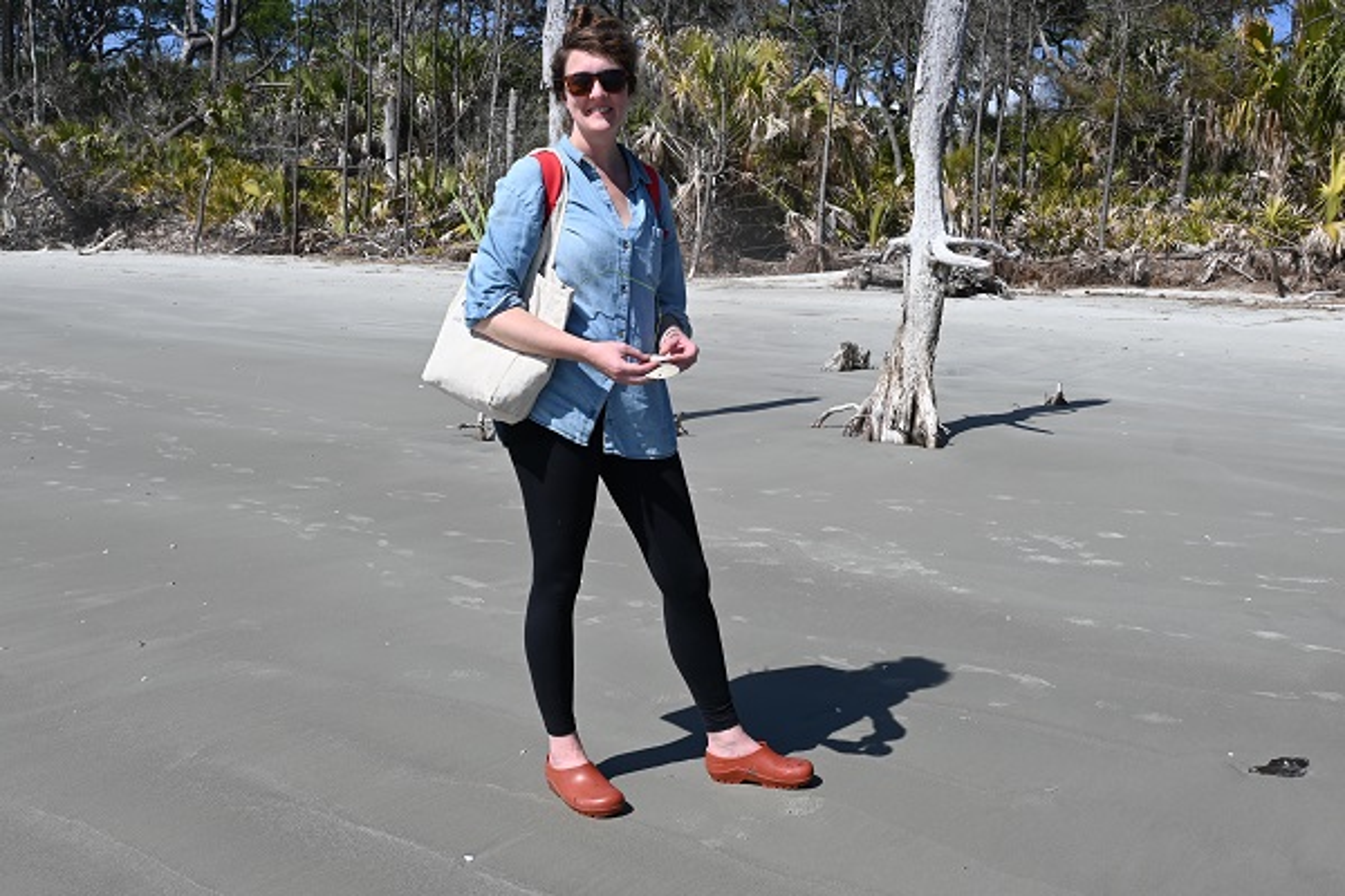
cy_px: 448
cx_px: 672
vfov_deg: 36.9
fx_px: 1345
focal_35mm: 36
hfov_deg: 53.1
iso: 100
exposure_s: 1/400
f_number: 8
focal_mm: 24
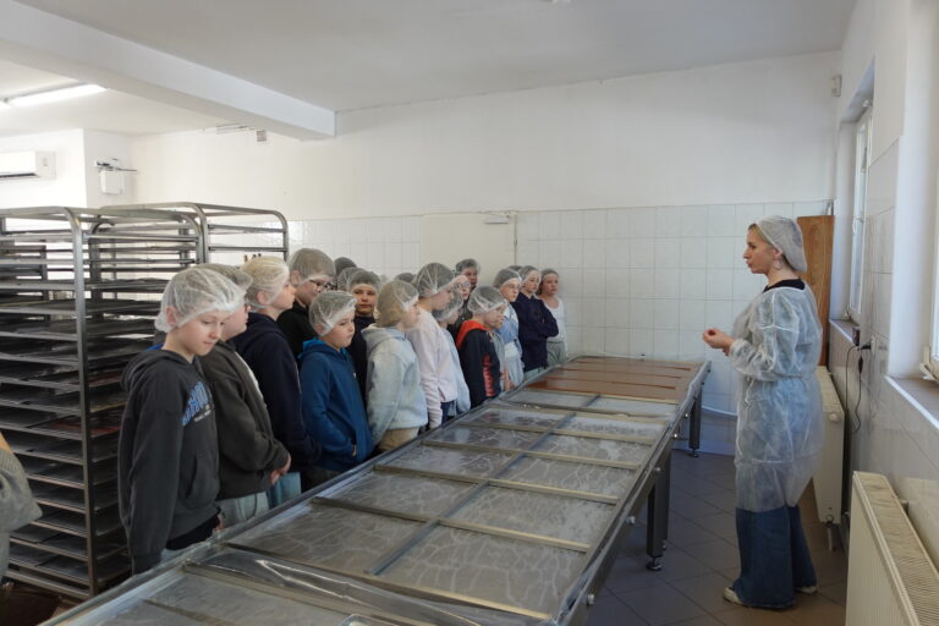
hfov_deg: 73.7
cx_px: 470
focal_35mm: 24
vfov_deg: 53.1
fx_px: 626
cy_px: 313
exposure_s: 1/60
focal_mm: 9.4
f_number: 2.2
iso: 250
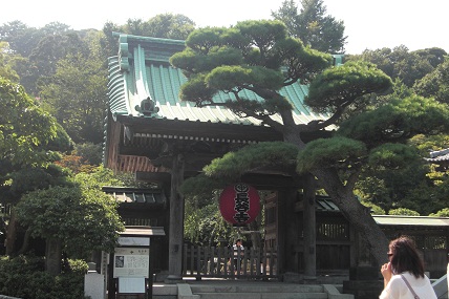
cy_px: 163
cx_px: 221
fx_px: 611
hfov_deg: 40.4
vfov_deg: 27.5
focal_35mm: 49
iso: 50
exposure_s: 1/400
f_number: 3.3
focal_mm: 8.2
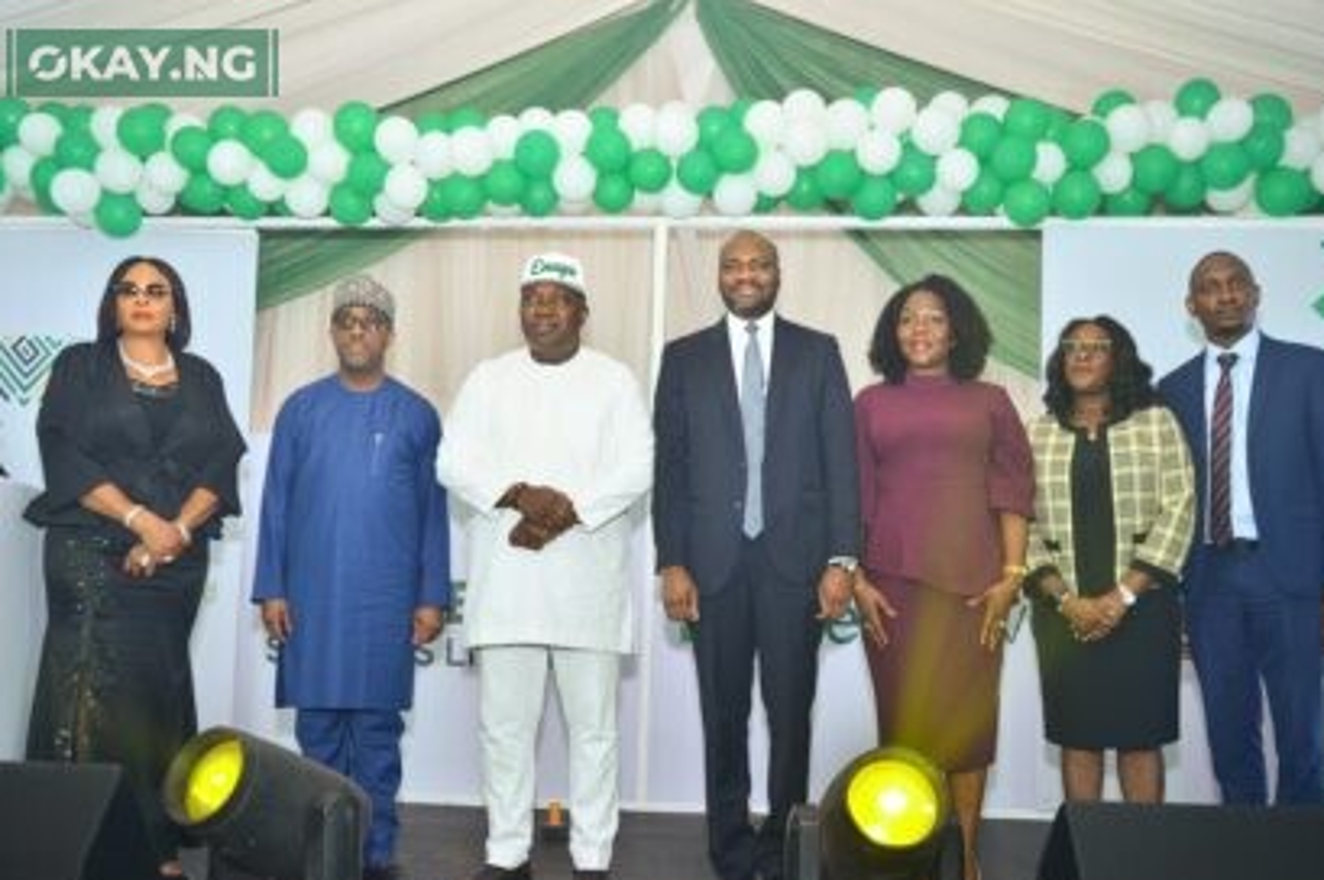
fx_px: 1360
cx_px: 654
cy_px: 450
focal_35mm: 37
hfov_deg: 51.9
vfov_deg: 35.9
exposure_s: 1/100
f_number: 5.6
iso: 400
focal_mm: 24
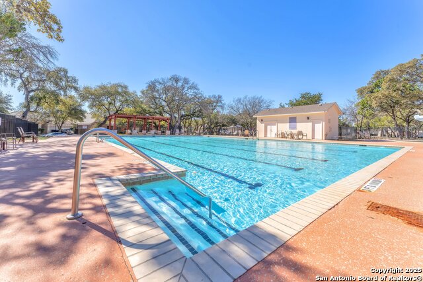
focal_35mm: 14
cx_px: 212
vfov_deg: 81.2
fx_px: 165
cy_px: 141
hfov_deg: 104.2
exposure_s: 1/125
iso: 100
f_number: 10
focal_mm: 14
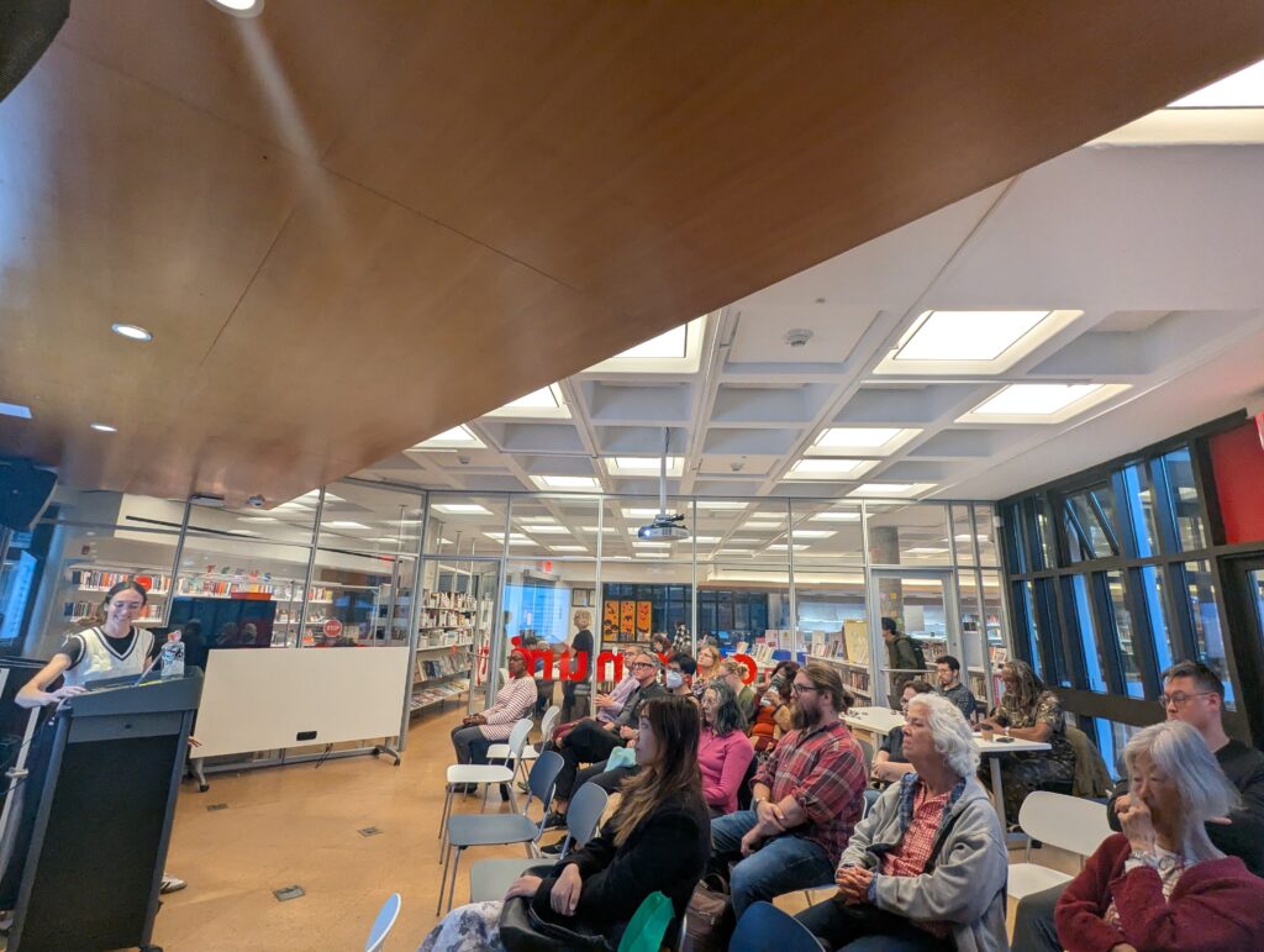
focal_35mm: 16
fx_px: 585
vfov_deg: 78.2
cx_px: 632
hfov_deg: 94.4
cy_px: 476
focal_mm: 2.35
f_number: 2.2
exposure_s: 1/120
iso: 200
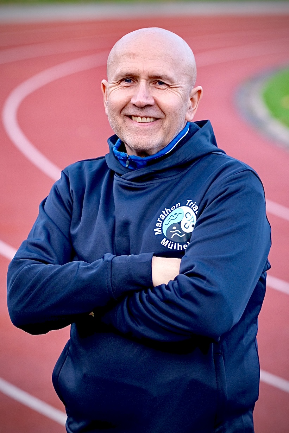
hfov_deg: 10.2
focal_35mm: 135
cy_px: 216
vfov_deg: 15.2
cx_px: 144
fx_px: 1625
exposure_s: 1/125
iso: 1250
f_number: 2.8
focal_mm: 90
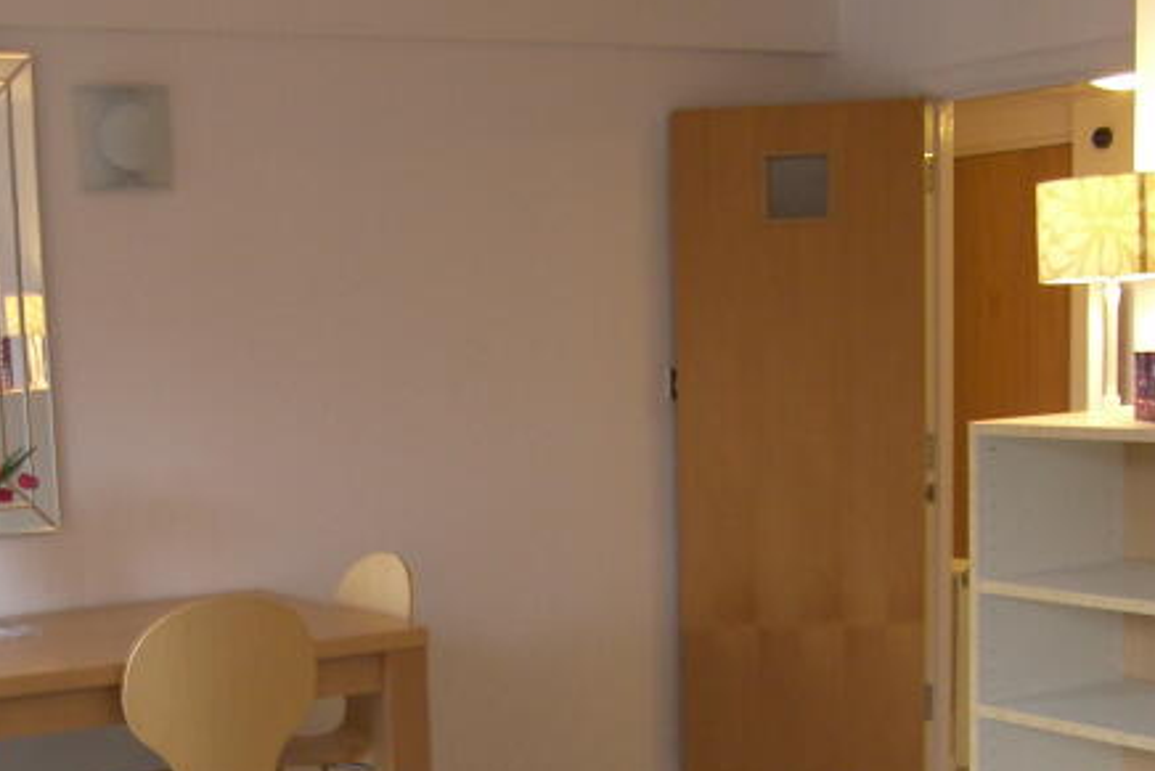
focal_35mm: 61
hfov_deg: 32.6
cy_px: 721
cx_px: 403
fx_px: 1958
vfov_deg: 21.7
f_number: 2.8
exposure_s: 1/13
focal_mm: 5.3
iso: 100
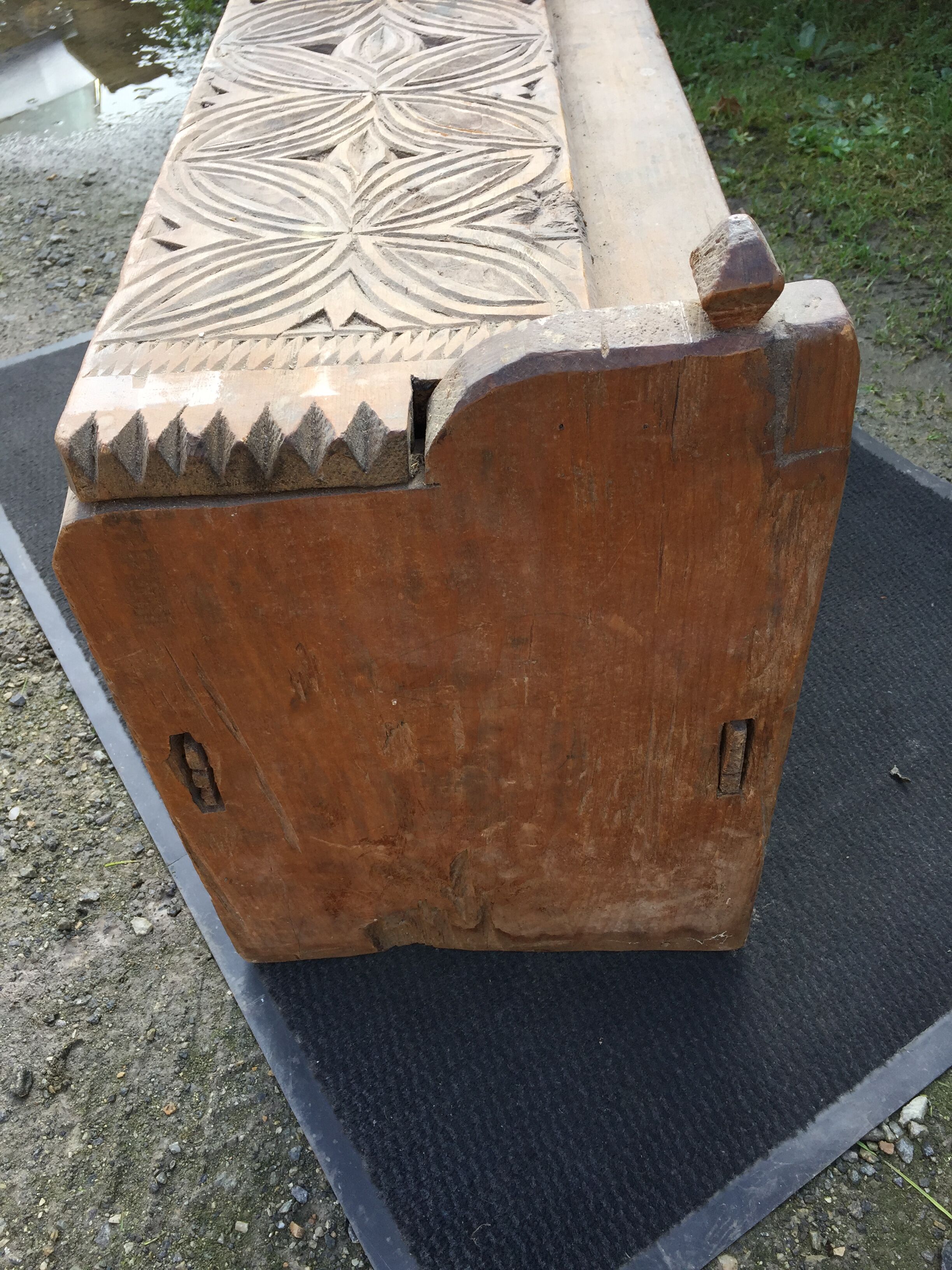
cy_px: 635
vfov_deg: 61.7
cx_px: 476
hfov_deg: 48.2
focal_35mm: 29
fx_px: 1063
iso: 32
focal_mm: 4.15
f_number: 2.2
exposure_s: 1/217
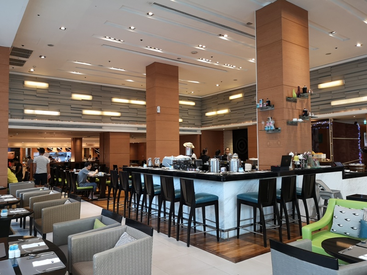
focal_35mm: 27
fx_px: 286
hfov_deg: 65.3
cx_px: 184
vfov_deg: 51.4
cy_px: 138
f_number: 1.8
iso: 160
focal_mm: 3.95
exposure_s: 1/50
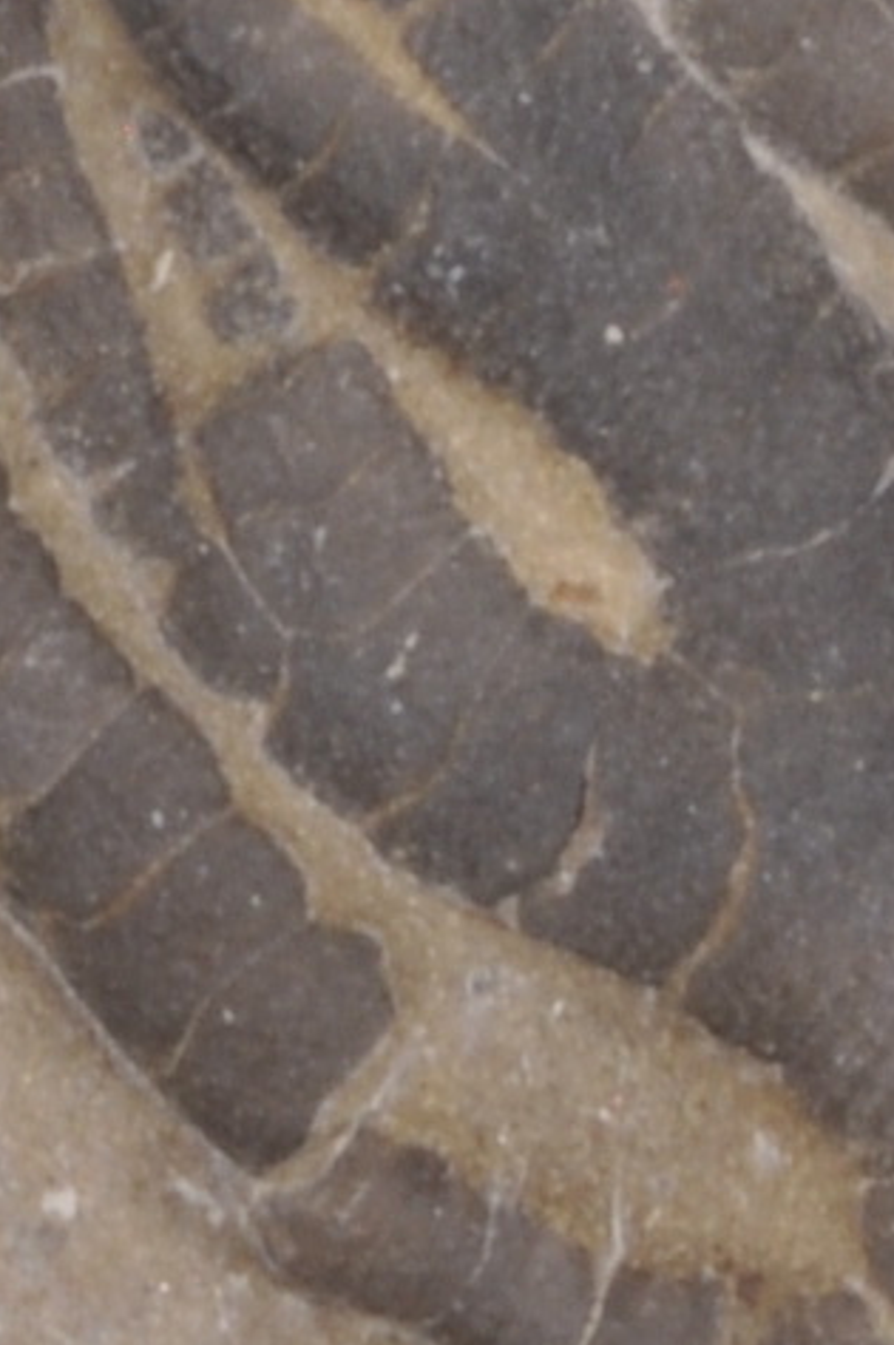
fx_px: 22771
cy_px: 2667
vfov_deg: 3.4
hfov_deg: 2.2
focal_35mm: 610
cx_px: 1462
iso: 200
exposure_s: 1/4
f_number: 40
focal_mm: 60
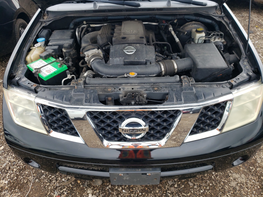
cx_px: 132
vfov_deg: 53.1
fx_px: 198
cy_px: 98
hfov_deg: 67.3
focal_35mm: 26
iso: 50
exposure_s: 1/714
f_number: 1.5
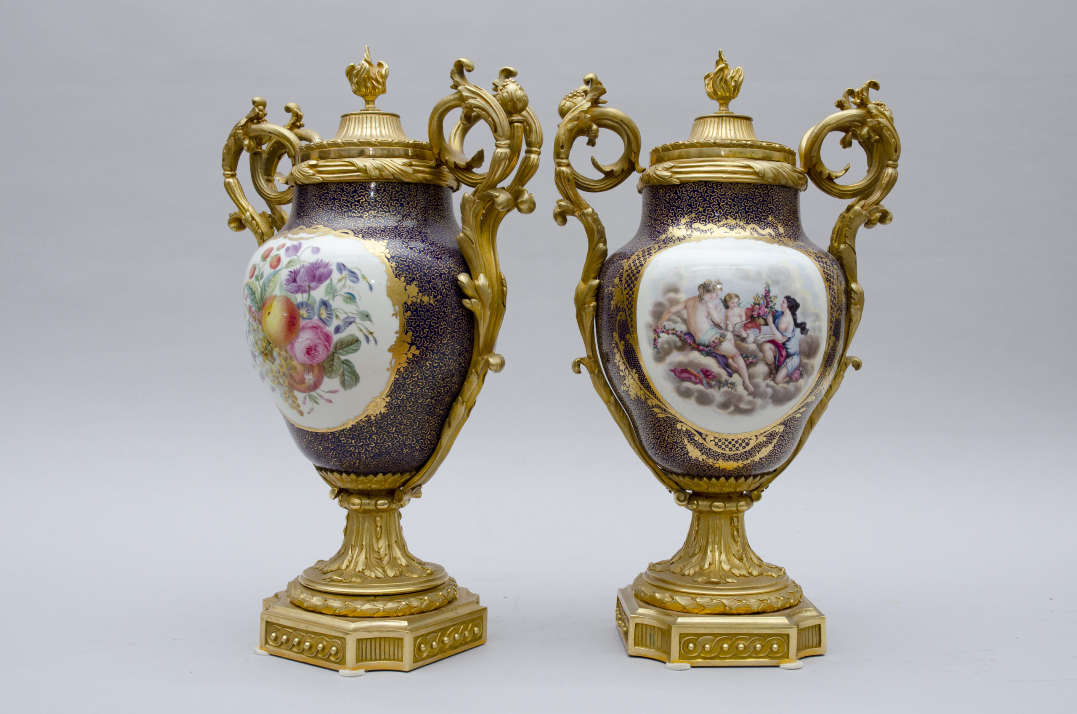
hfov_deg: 48.0
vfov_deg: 32.9
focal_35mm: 40
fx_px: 1209
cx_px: 538
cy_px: 357
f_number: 8
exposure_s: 1/125
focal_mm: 27
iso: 200
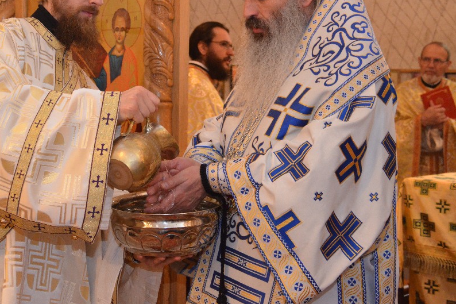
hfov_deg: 29.5
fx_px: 861
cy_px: 90
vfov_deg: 19.9
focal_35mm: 68
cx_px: 158
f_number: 4.2
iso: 3200
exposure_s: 1/60
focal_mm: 30
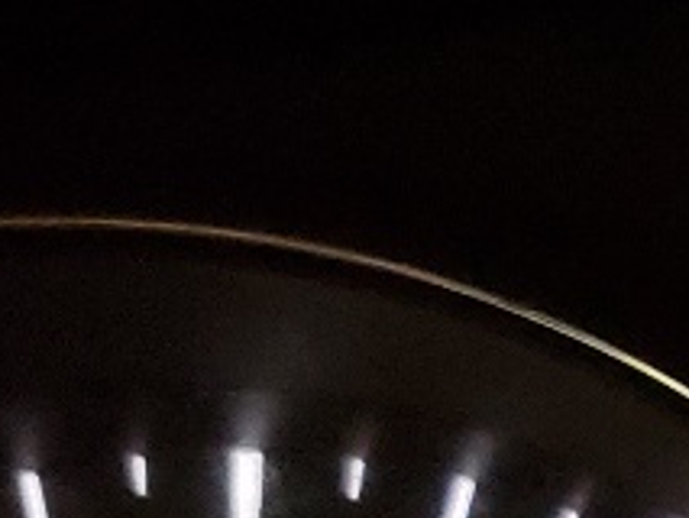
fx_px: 3883
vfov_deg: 7.2
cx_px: 1634
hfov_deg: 9.1
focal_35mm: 195
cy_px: 1237
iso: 401
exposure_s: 1/30
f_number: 1.5
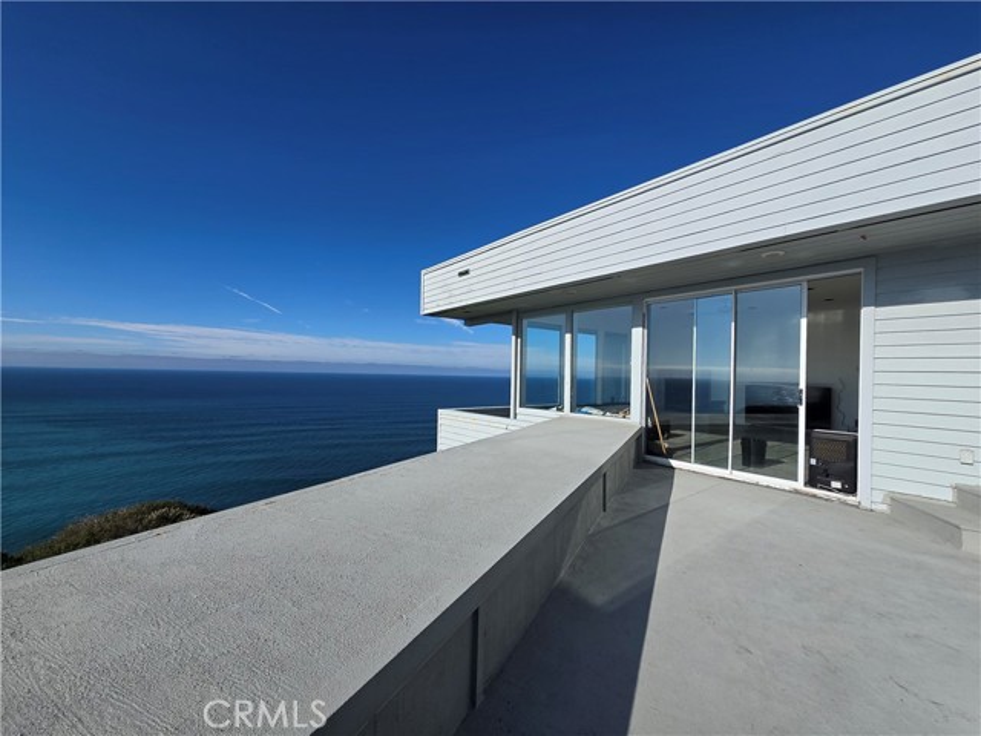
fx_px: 368
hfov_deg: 106.2
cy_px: 368
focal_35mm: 13
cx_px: 490
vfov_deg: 89.9
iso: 50
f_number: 2.2
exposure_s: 1/4641
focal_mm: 2.2
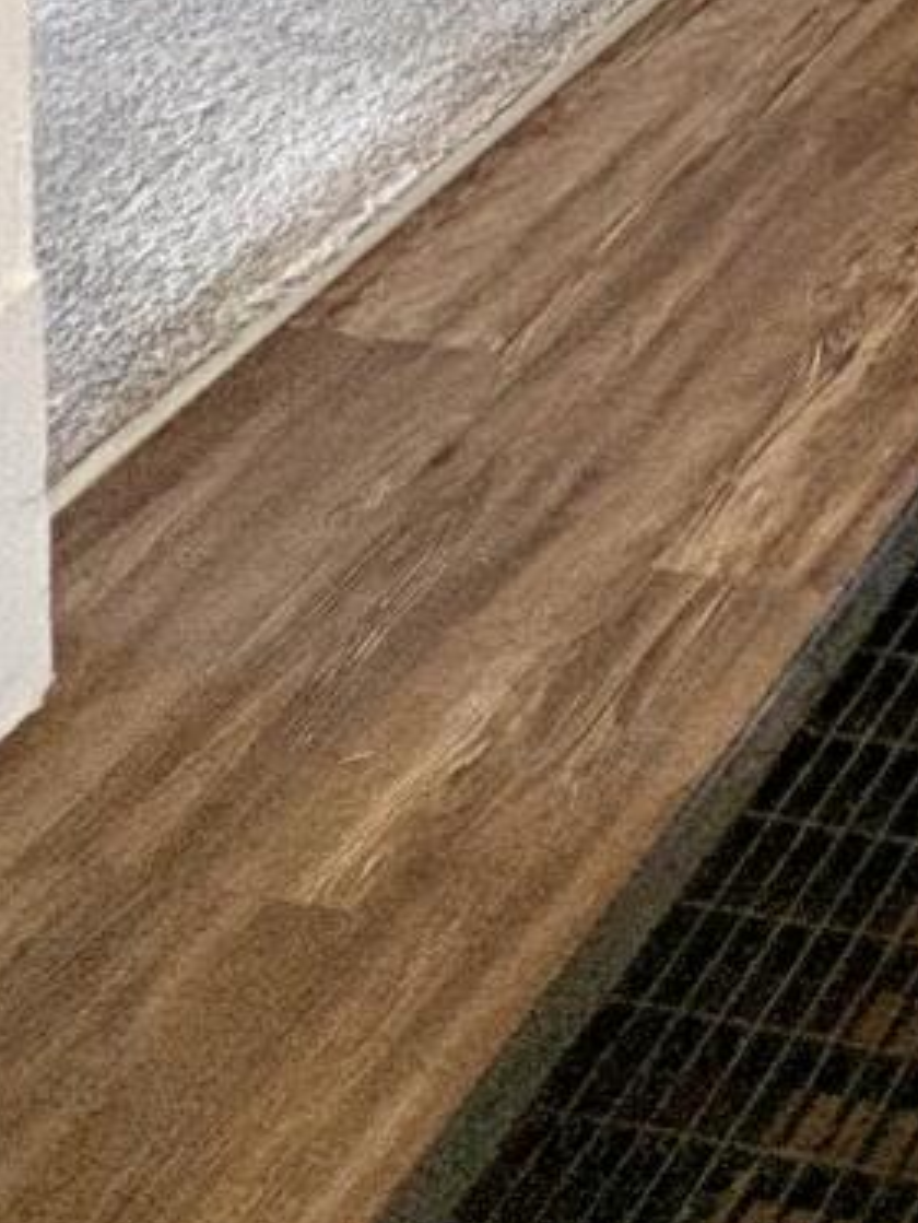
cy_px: -1272
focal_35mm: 75
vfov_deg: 17.6
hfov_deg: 14.8
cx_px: 2010
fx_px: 2650
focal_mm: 2.22
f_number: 2.2
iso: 250
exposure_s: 1/120
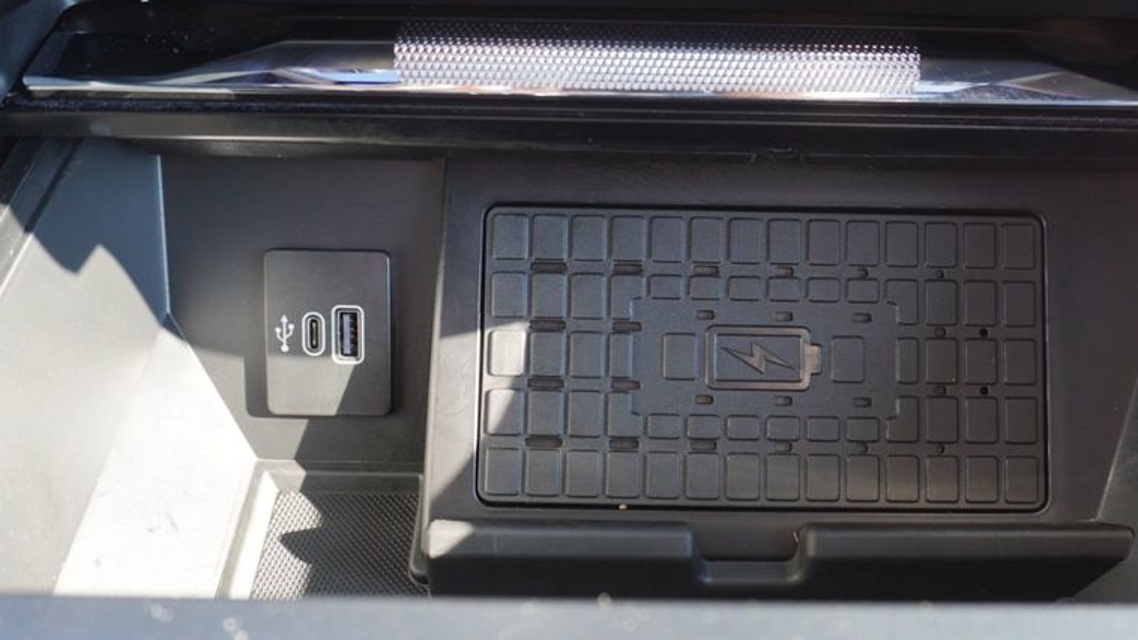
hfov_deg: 57.8
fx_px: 1026
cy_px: 328
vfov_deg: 34.6
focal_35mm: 34
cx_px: 646
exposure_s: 1/60
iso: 250
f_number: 4
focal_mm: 16
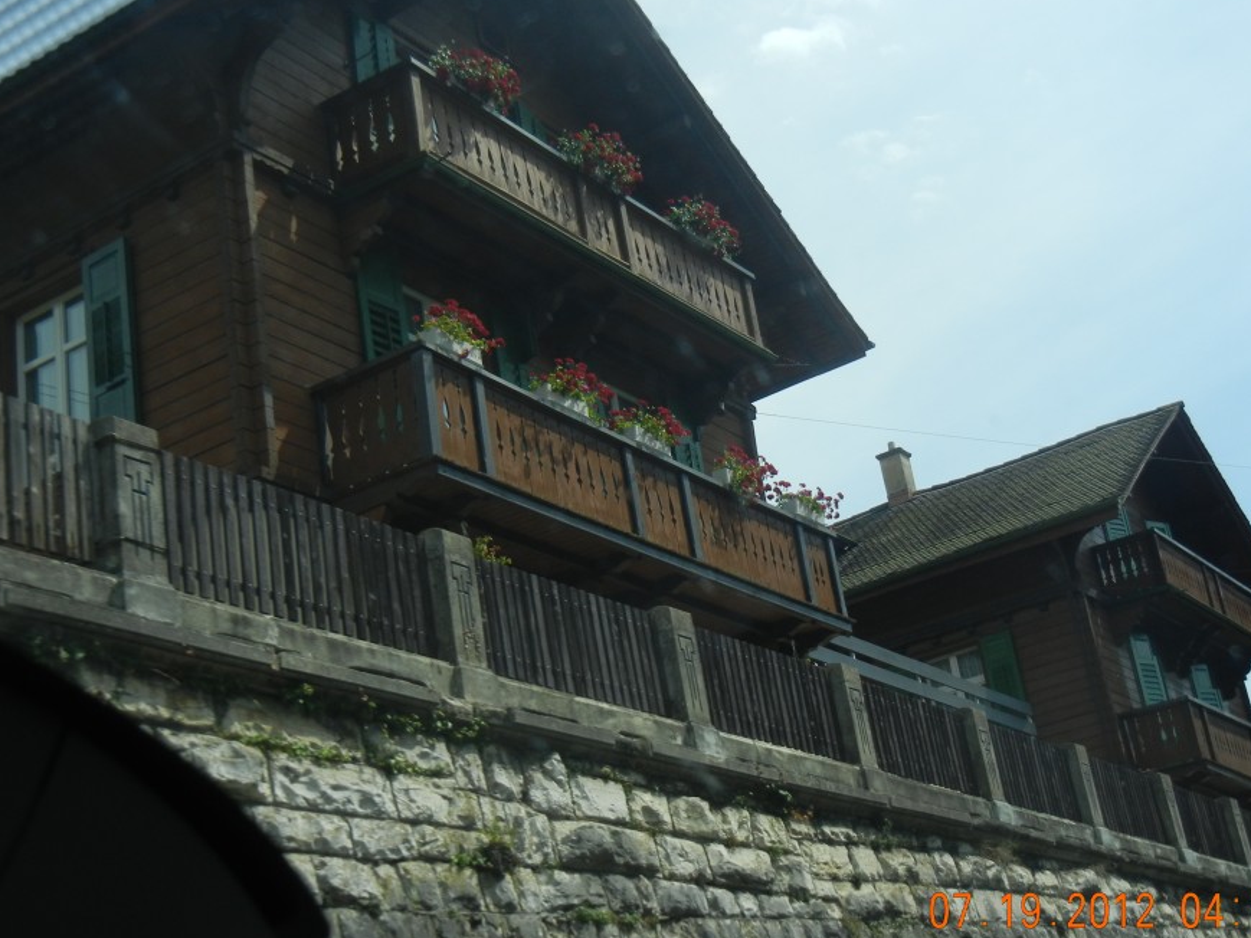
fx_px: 1916
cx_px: 645
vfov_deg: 27.5
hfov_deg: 36.2
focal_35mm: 53
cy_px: 473
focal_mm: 8.1
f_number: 7.6
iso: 160
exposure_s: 1/317
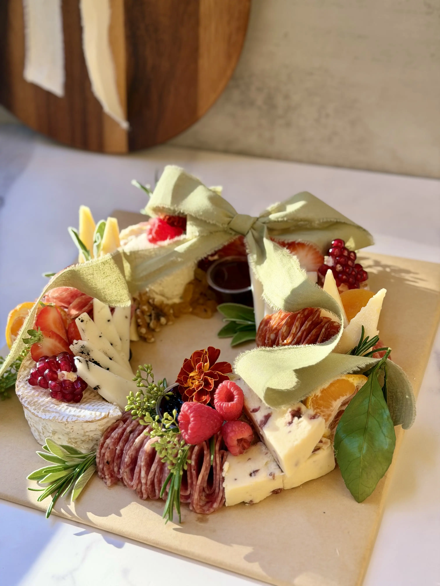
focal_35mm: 48
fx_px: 813
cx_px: 220
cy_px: 293
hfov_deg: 30.3
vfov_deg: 39.7
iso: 50
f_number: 1.78
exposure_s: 1/140
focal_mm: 6.76
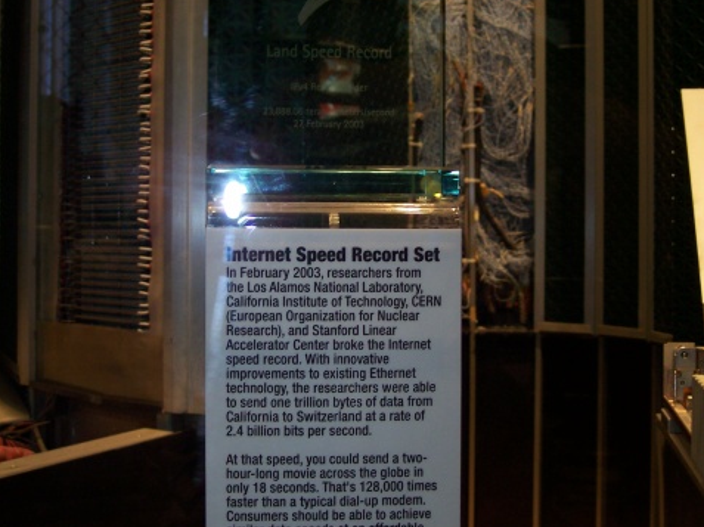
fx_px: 1036
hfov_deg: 37.5
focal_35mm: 51
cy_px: 241
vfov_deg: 28.5
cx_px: 352
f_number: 2.8
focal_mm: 8
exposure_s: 1/30
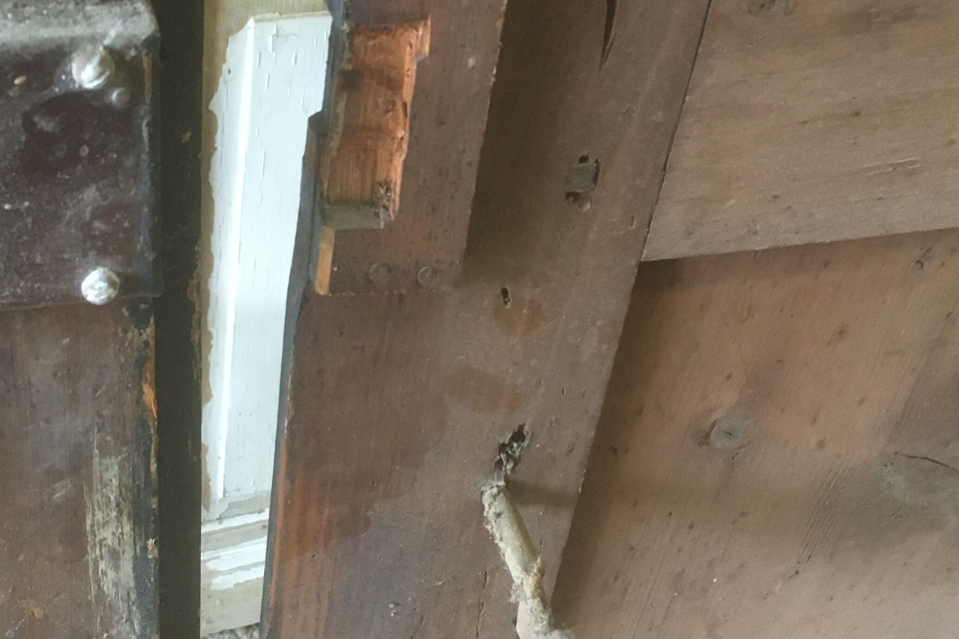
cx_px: 383
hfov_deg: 33.8
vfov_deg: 22.9
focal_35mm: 59
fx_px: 1572
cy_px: 401
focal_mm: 4.15
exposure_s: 1/20
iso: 200
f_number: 2.2
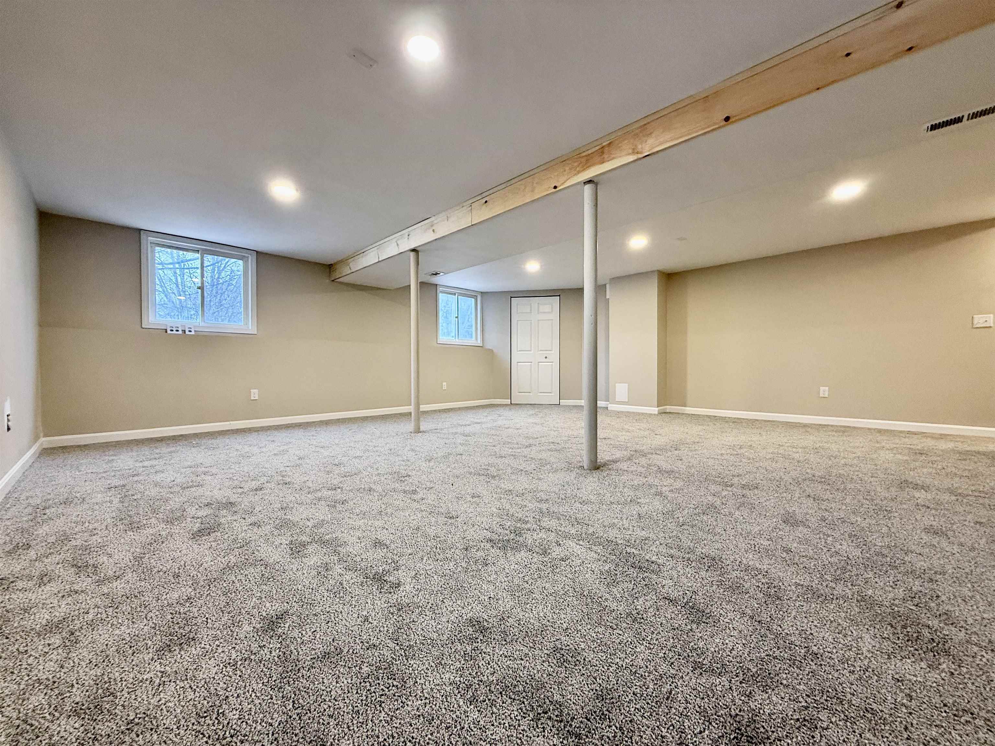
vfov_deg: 85.7
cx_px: 498
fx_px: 402
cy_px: 373
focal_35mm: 14
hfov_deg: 102.1
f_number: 2.2
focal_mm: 2.22
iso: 250
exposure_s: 1/60
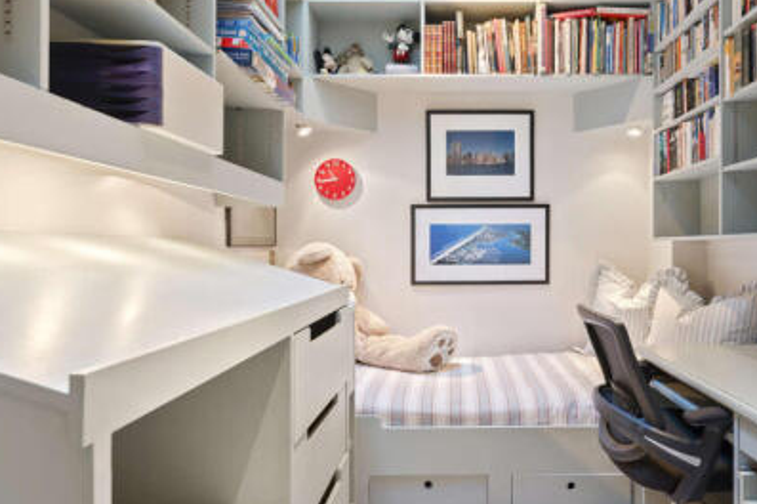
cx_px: 412
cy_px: 247
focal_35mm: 18
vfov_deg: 67.3
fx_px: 378
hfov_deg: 89.8
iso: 400
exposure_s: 1/3
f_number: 5
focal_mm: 15
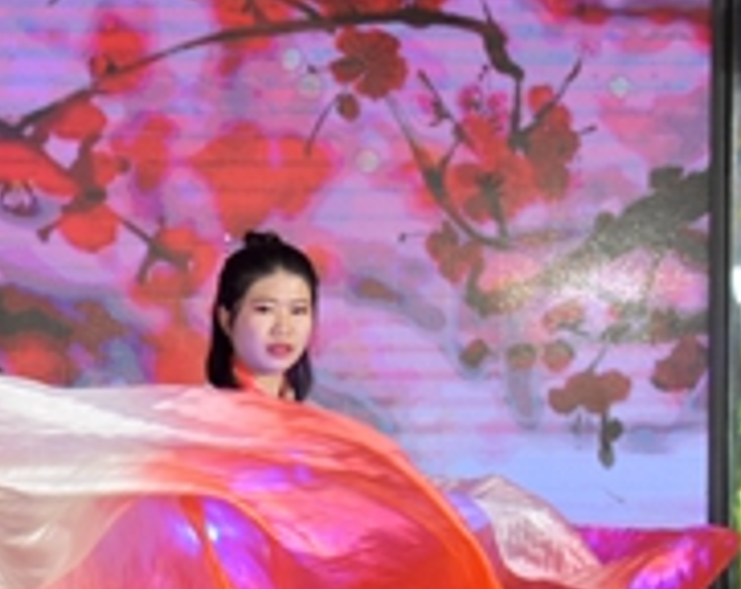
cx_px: -221
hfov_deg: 14.2
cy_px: 618
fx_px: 2845
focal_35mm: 130
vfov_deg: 11.7
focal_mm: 50
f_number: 6.3
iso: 3200
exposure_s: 1/160
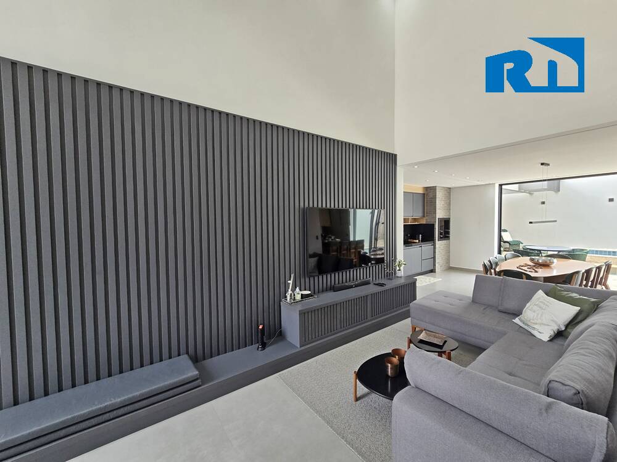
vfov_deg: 89.9
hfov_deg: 106.2
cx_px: 308
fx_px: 232
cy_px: 231
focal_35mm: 13
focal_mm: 2.2
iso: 200
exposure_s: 1/359
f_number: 2.2
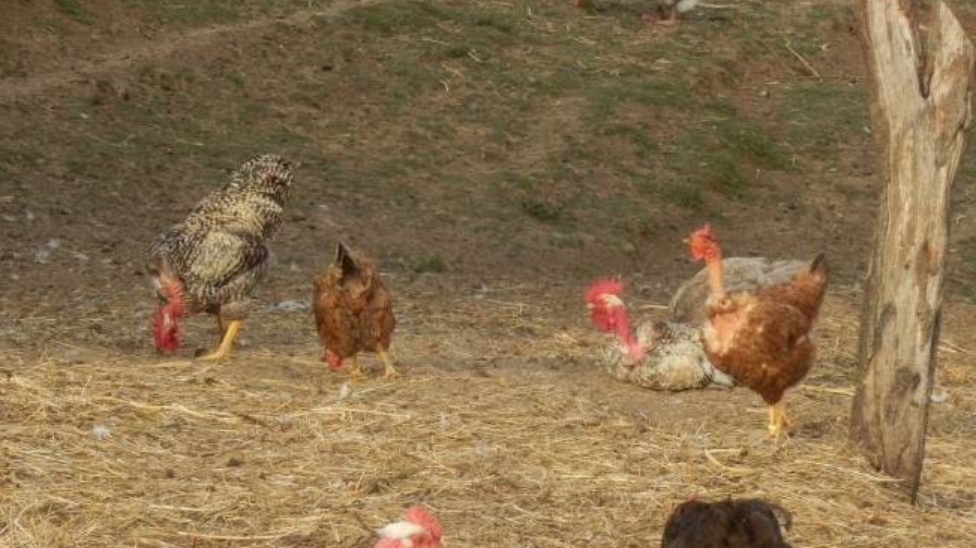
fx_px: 6857
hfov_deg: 8.1
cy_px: 403
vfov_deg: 4.6
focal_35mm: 265
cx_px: 489
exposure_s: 1/200
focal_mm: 35.1
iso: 250
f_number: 5.8
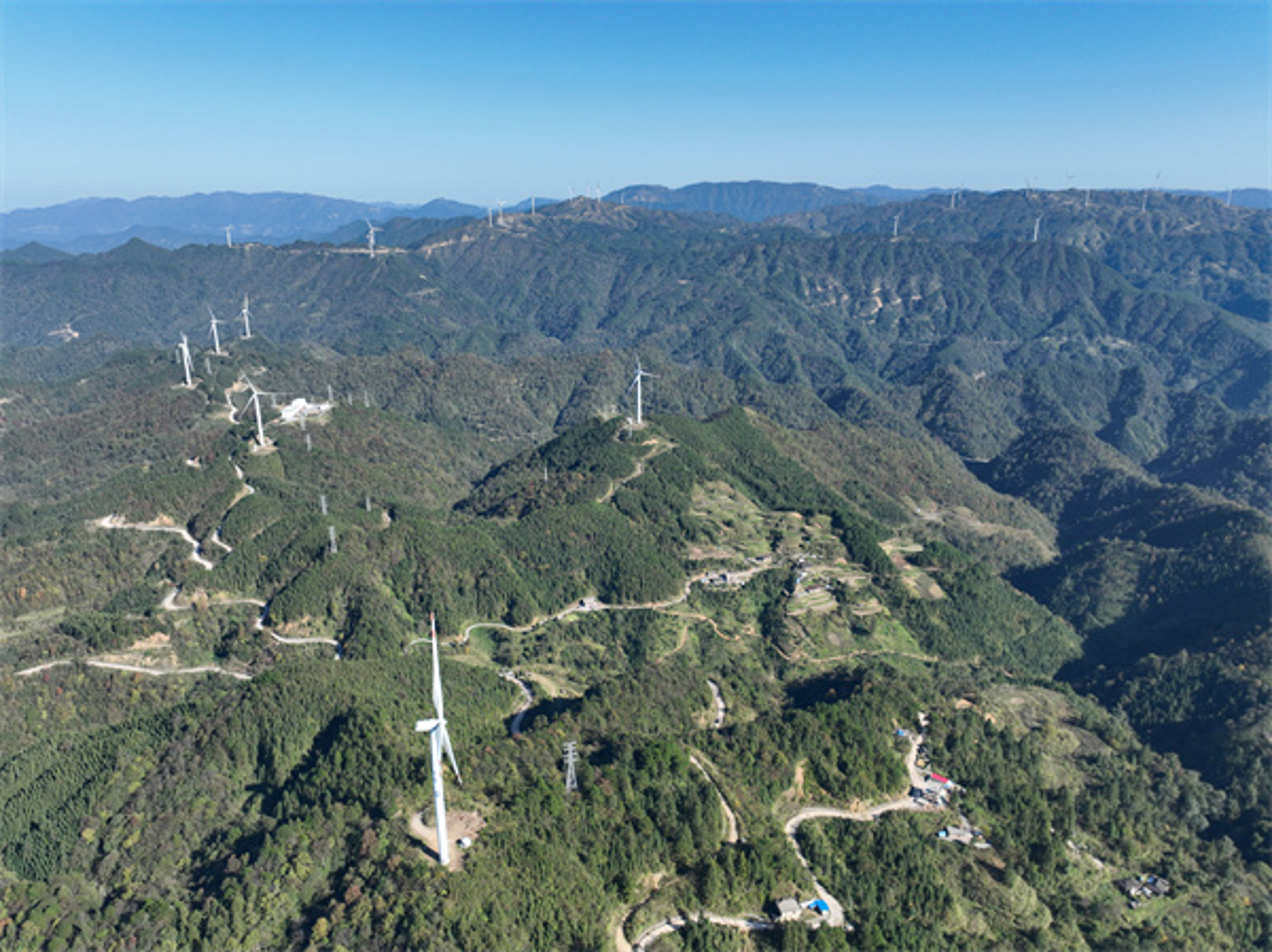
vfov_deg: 56.7
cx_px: 636
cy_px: 476
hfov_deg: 71.6
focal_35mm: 24
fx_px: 881
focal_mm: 12.29
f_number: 2.8
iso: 100
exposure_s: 1/1250
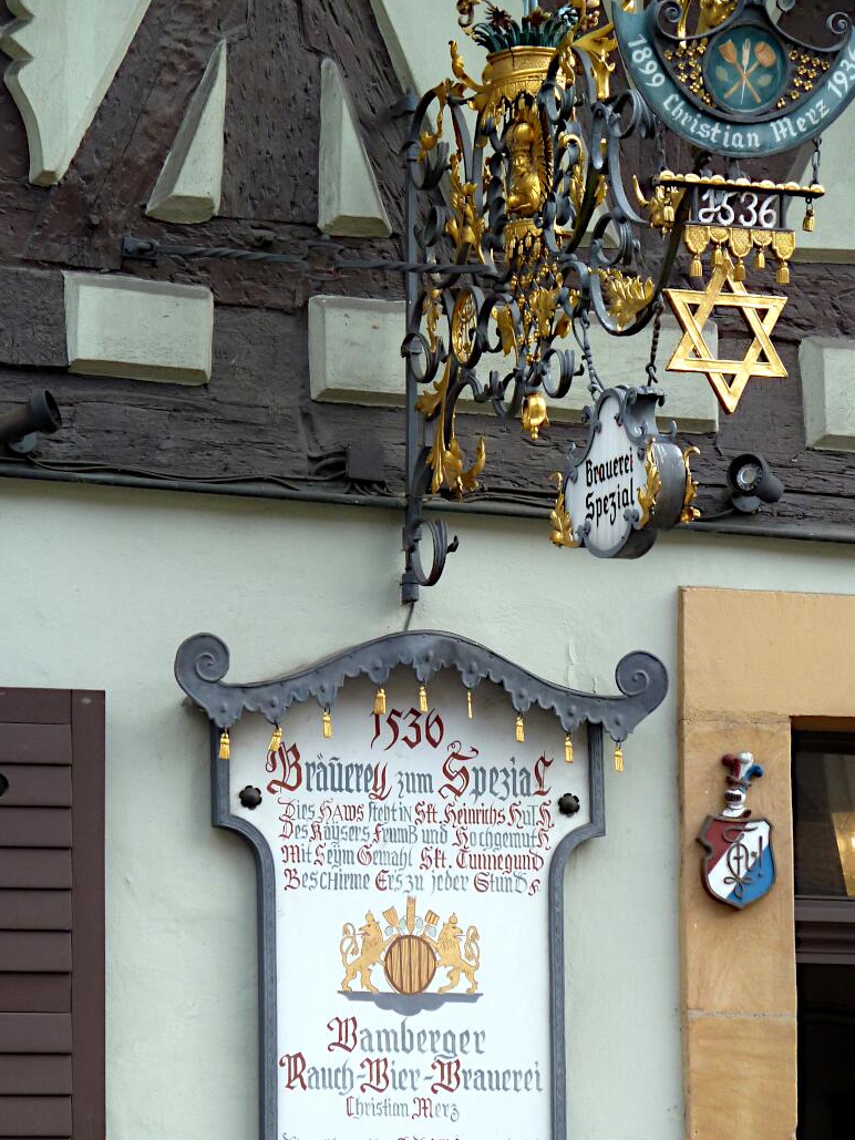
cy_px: 592
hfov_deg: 7.5
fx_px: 6486
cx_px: 434
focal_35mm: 197
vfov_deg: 10.0
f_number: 4.5
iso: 80
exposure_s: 1/100
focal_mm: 27.8
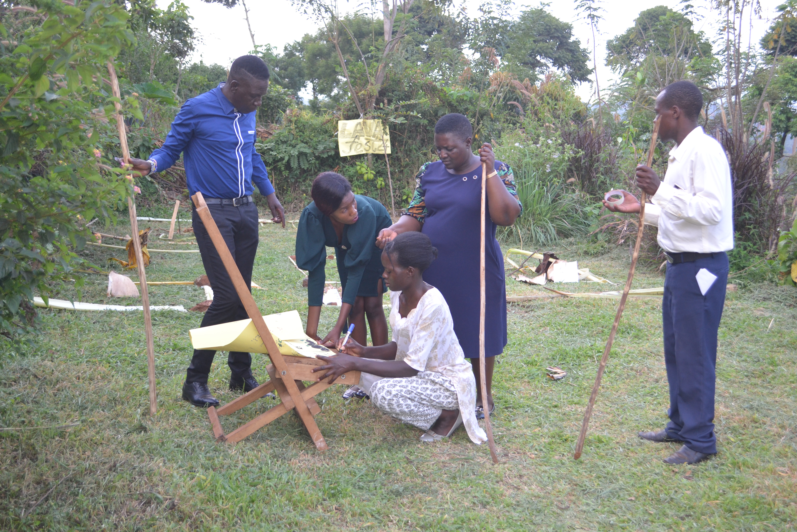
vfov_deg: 31.9
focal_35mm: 42
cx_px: 398
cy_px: 266
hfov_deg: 46.4
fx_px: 930
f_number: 4.5
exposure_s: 1/200
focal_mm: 28
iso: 400
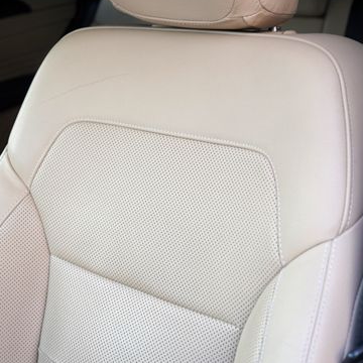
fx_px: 688
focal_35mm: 58
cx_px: 113
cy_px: 72
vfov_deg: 28.9
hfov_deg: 29.3
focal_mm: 24
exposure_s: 1/40
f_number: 3.2
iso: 100
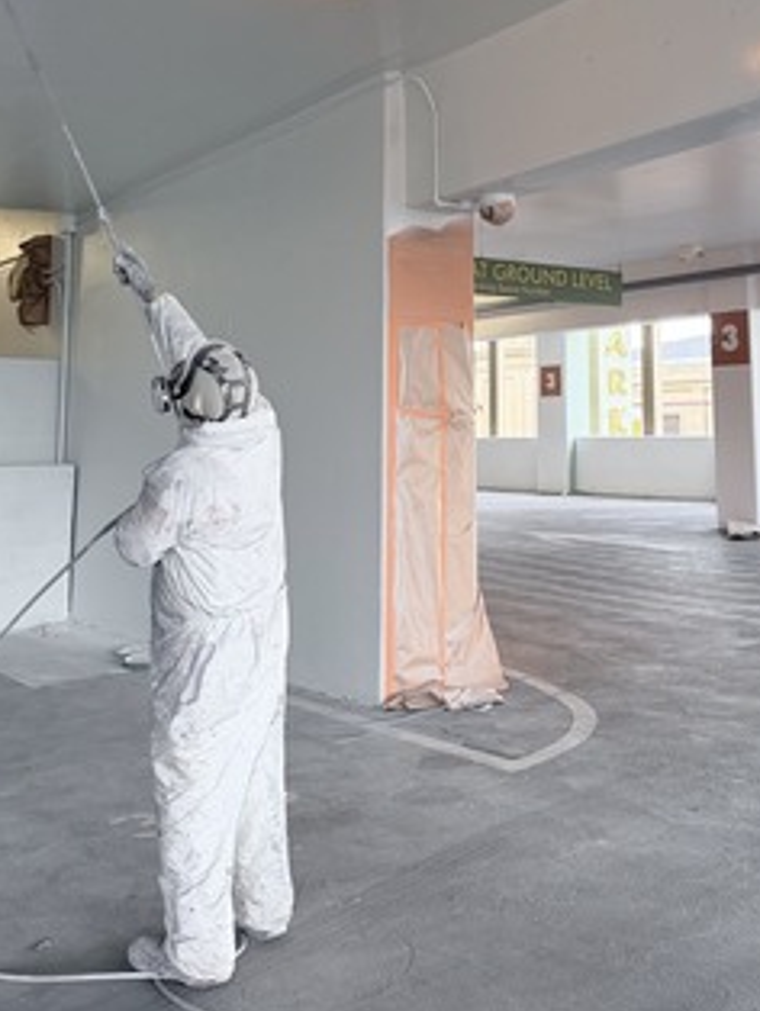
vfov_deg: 42.8
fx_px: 1257
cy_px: 282
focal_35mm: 43
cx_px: 406
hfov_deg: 33.6
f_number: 1.78
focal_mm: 6.76
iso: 200
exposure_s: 1/67
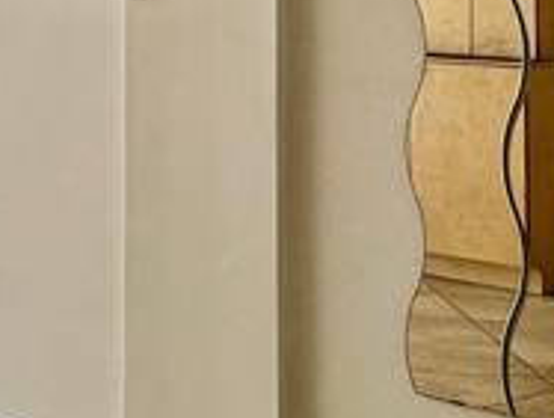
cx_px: -584
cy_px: -107
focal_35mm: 111
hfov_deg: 14.4
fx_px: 1780
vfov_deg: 13.0
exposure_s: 1/193
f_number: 1.6
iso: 40
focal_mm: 5.96
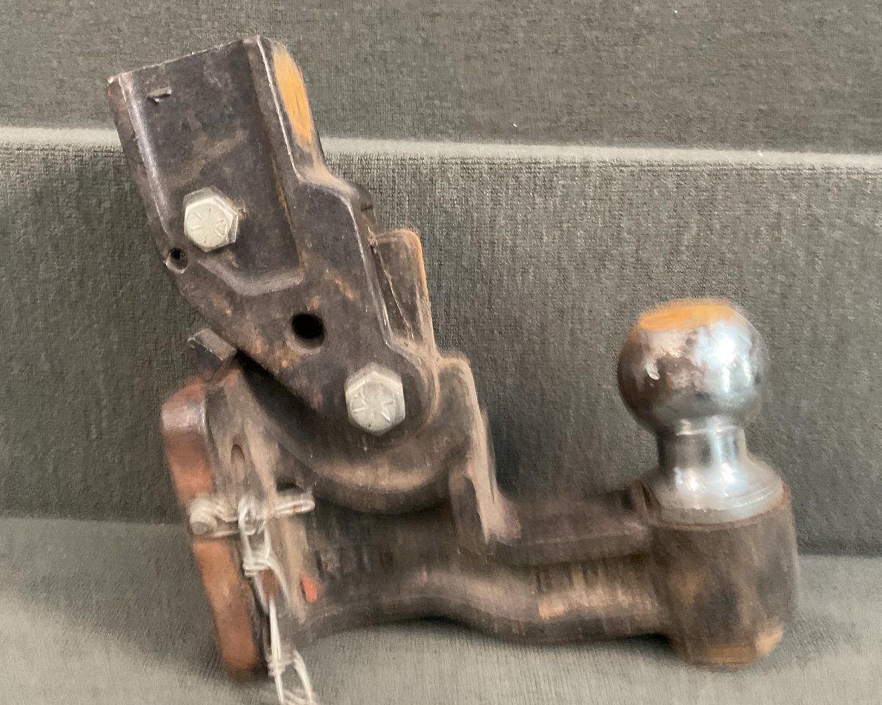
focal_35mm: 36
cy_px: 419
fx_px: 940
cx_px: 428
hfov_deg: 50.3
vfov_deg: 41.0
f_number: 1.8
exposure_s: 1/30
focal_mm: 3
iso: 320
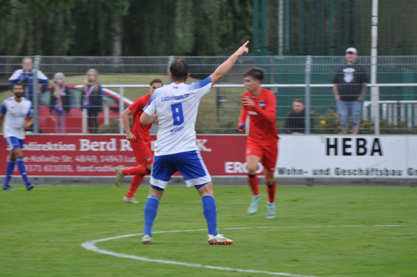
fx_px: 3818
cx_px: 208
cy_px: 138
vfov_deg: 4.2
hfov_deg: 6.3
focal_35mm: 330
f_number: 5.3
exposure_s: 1/100
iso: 200
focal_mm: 220
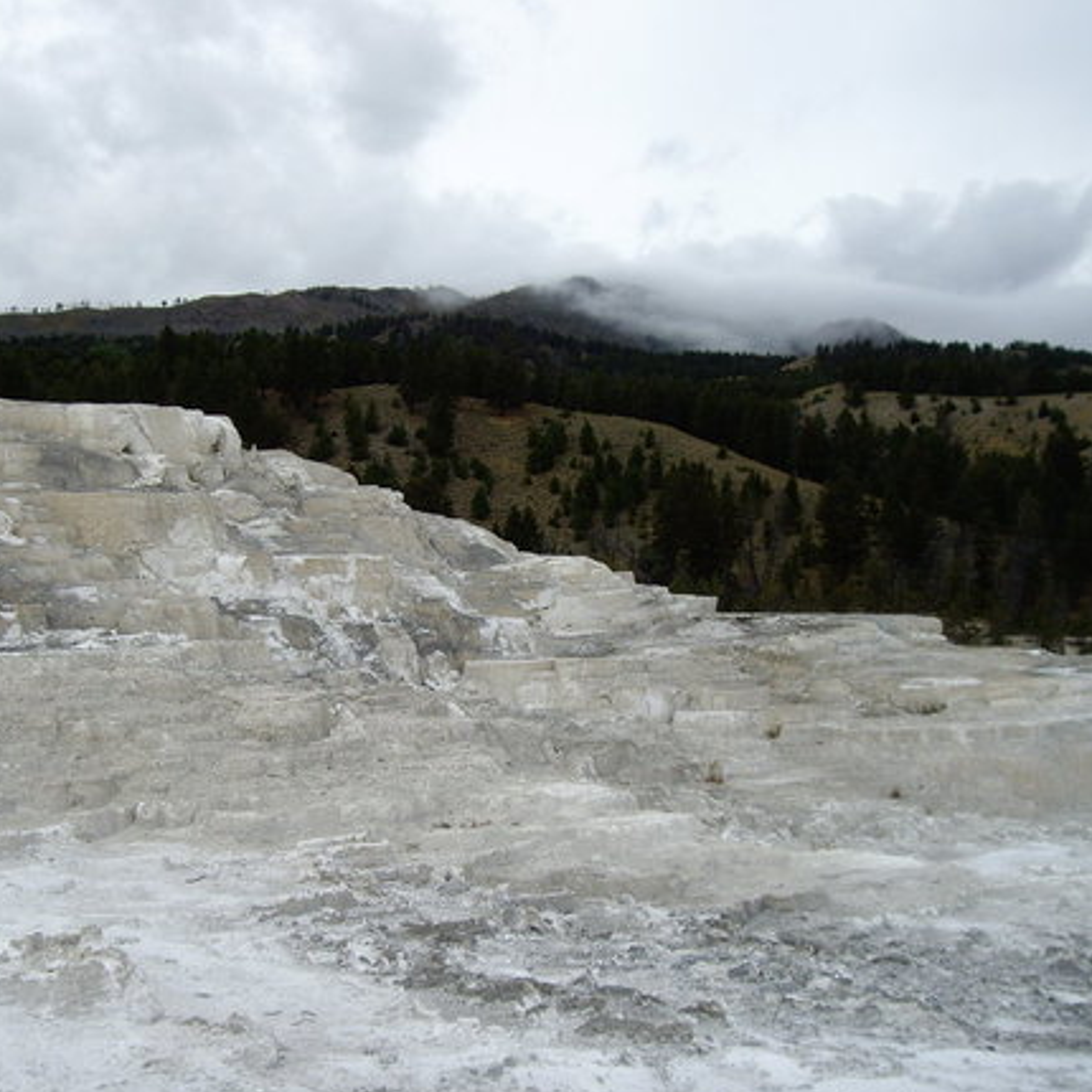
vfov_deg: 34.0
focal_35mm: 50
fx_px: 1785
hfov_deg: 33.8
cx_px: 389
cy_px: 599
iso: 50
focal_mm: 6.2
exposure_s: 1/640
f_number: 4.3
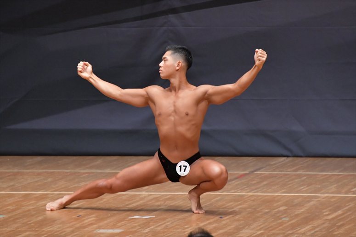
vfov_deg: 3.7
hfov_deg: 5.5
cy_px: 118
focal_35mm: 375
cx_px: 178
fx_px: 3707
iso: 6400
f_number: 5.6
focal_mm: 250
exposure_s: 1/400
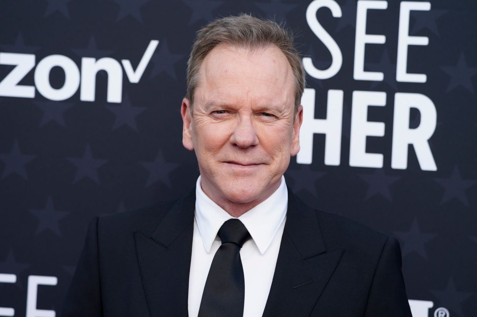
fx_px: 1960
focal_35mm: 148
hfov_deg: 13.9
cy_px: 158
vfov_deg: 9.3
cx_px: 238
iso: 640
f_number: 6.3
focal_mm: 148
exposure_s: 1/1000
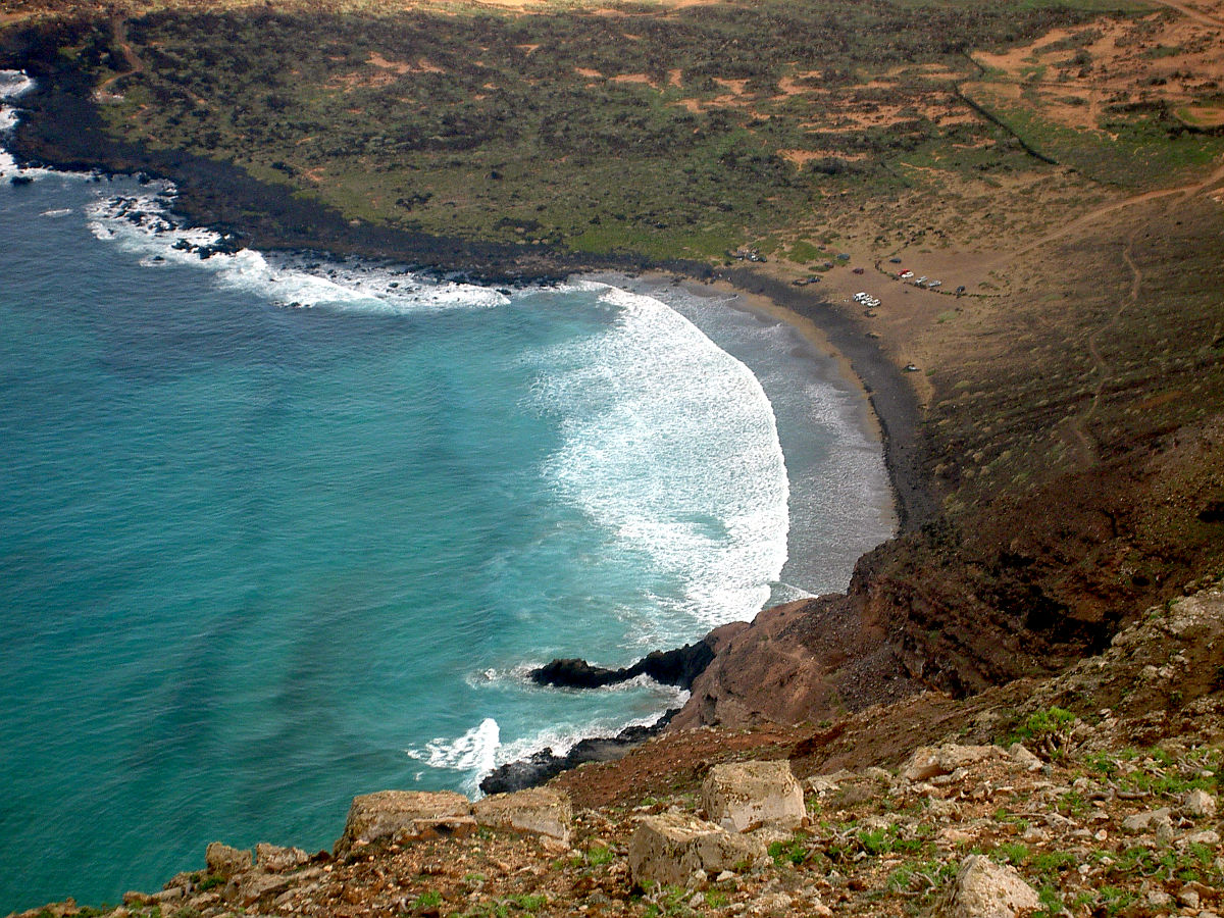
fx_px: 3607
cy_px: 459
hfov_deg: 19.3
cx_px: 612
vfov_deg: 14.5
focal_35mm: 102
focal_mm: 16.8
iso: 50
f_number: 4.9
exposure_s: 1/160
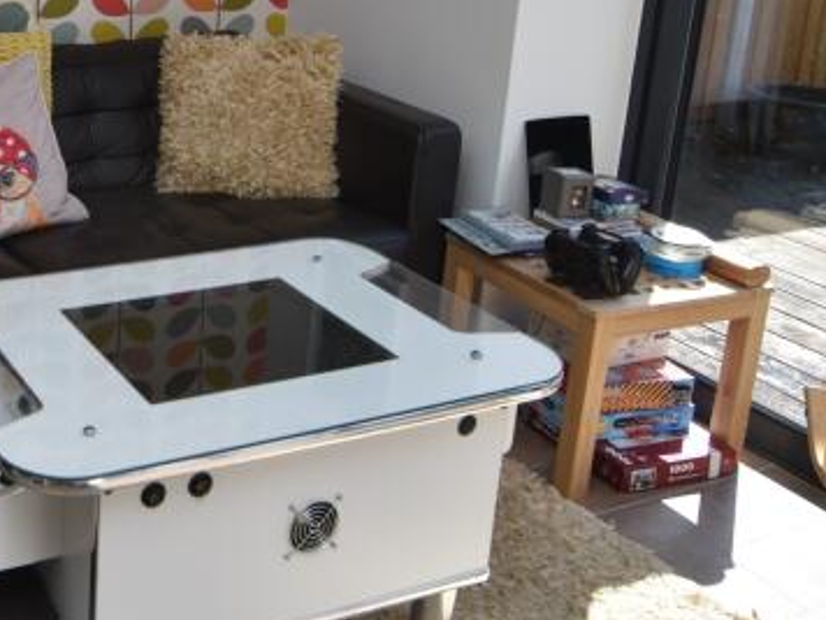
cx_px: 46
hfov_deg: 36.7
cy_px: 120
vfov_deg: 29.7
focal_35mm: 48
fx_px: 1138
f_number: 6.3
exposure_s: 1/160
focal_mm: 11.5
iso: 100
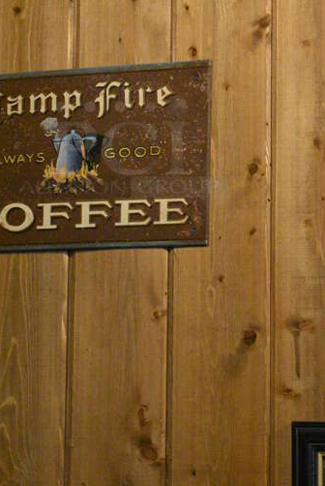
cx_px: 120
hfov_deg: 9.2
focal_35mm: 150
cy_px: 147
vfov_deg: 13.6
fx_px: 2024
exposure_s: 1/125
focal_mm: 55
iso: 9000
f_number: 5.6
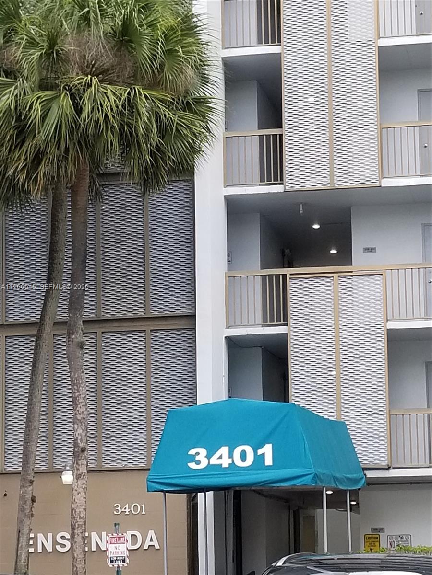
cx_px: 216
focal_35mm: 26
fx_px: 433
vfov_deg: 67.3
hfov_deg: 53.1
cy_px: 288
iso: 50
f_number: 1.7
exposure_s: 1/520
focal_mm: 4.25
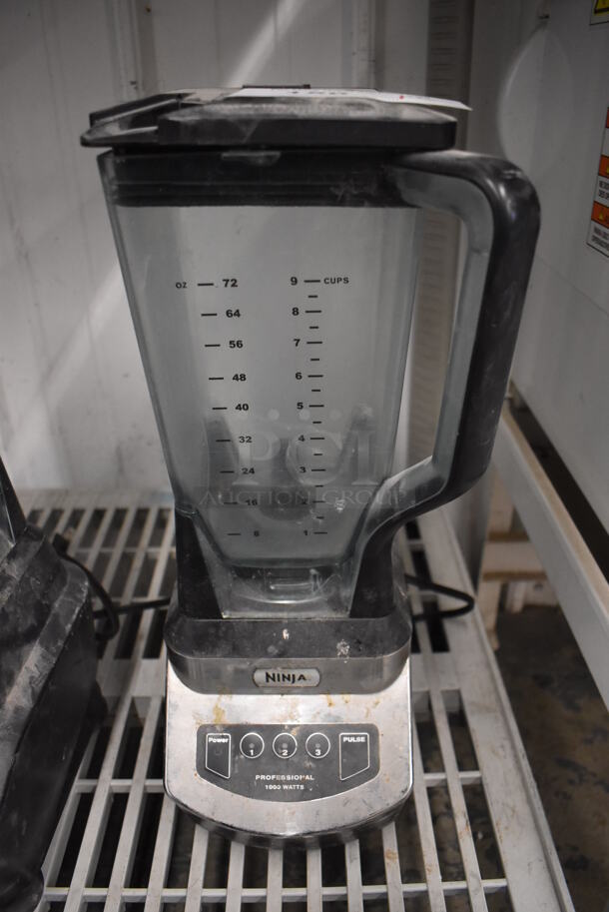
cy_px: 456
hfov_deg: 48.0
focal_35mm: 27
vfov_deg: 67.3
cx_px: 304
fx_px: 684
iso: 2500
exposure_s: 1/125
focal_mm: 18
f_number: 3.5
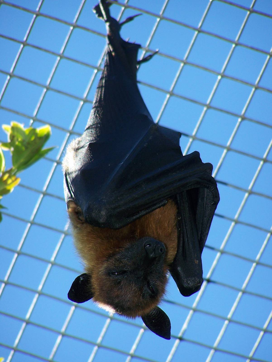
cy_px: 181
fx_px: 3977
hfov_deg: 3.9
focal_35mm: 380
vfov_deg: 5.2
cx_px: 136
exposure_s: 1/500
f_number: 3.7
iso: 80
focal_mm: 63
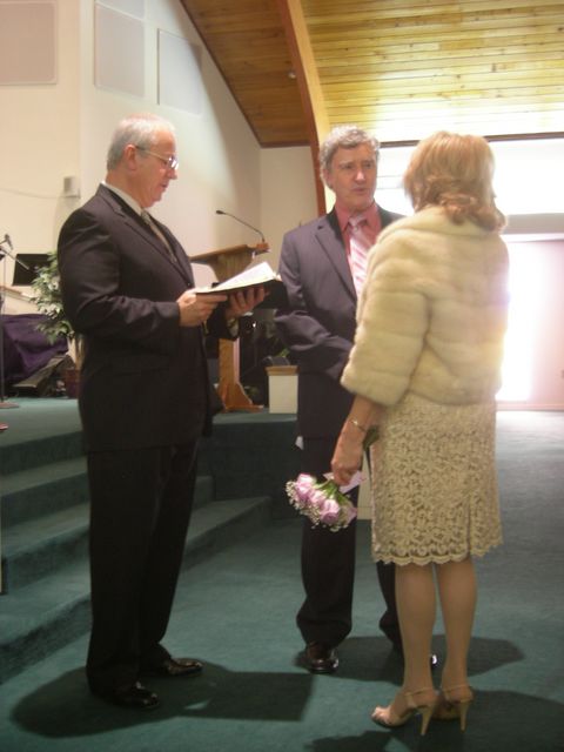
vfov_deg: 38.2
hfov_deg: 29.1
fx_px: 1086
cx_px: 282
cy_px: 376
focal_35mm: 50
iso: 187
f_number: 3.1
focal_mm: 10.4
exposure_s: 1/3.9
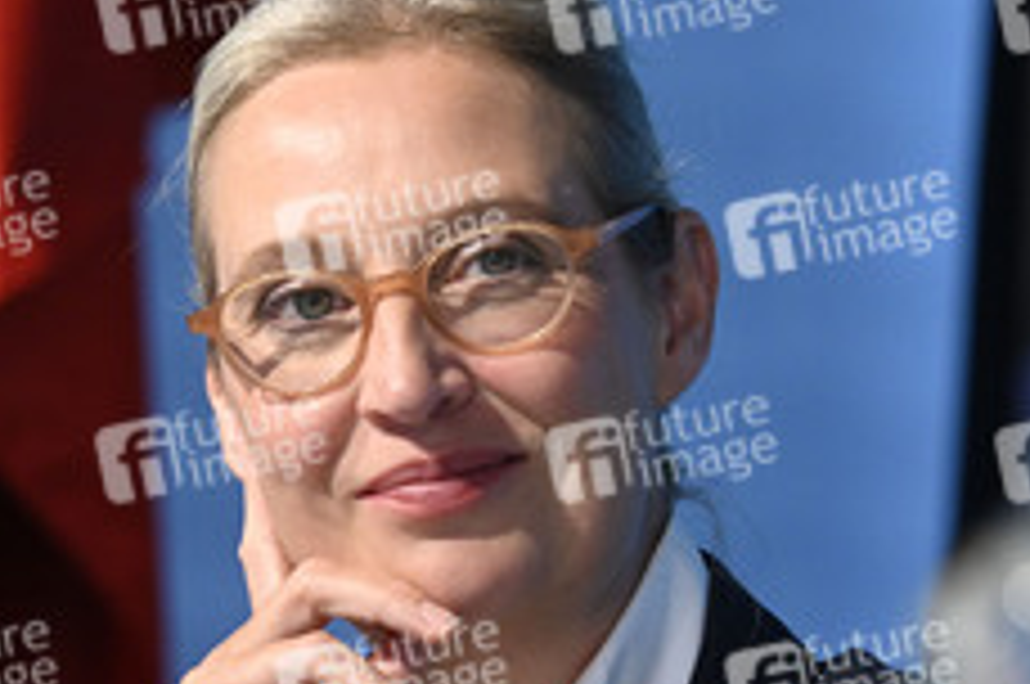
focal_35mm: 552
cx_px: 722
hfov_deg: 3.7
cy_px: 562
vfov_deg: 2.5
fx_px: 15771
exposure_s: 1/500
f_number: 6.3
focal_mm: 280
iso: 5000
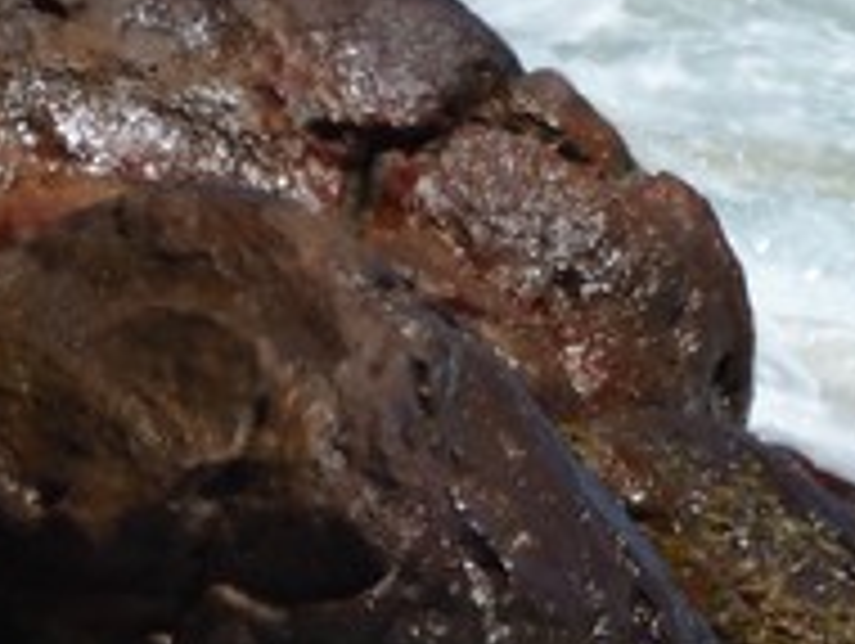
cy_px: -491
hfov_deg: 0.6
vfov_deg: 0.5
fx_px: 78100
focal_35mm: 3158
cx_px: 616
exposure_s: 1/500
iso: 200
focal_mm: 300
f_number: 11.5
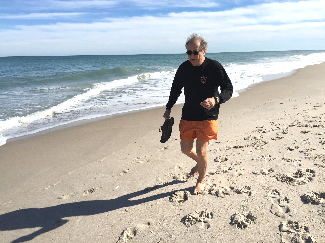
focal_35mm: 29
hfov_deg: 61.7
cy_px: 122
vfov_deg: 48.2
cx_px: 162
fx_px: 272
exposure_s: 1/3300
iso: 32
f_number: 2.2
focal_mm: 4.15
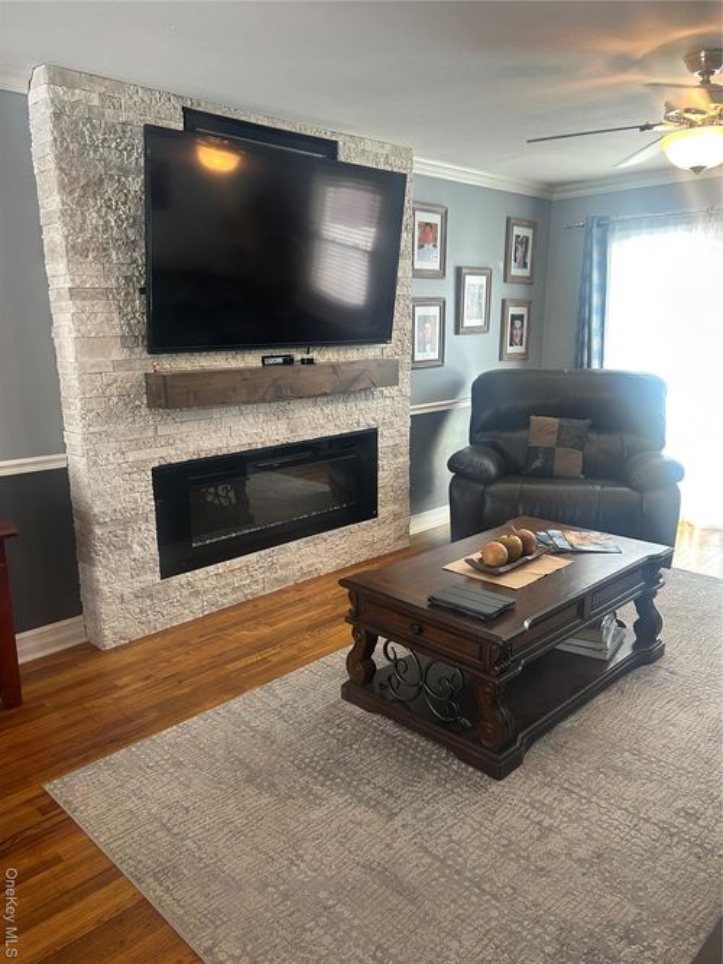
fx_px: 724
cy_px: 482
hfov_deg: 53.0
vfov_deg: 67.3
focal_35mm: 26
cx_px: 362
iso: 100
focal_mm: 5.7
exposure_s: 1/60
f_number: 1.5
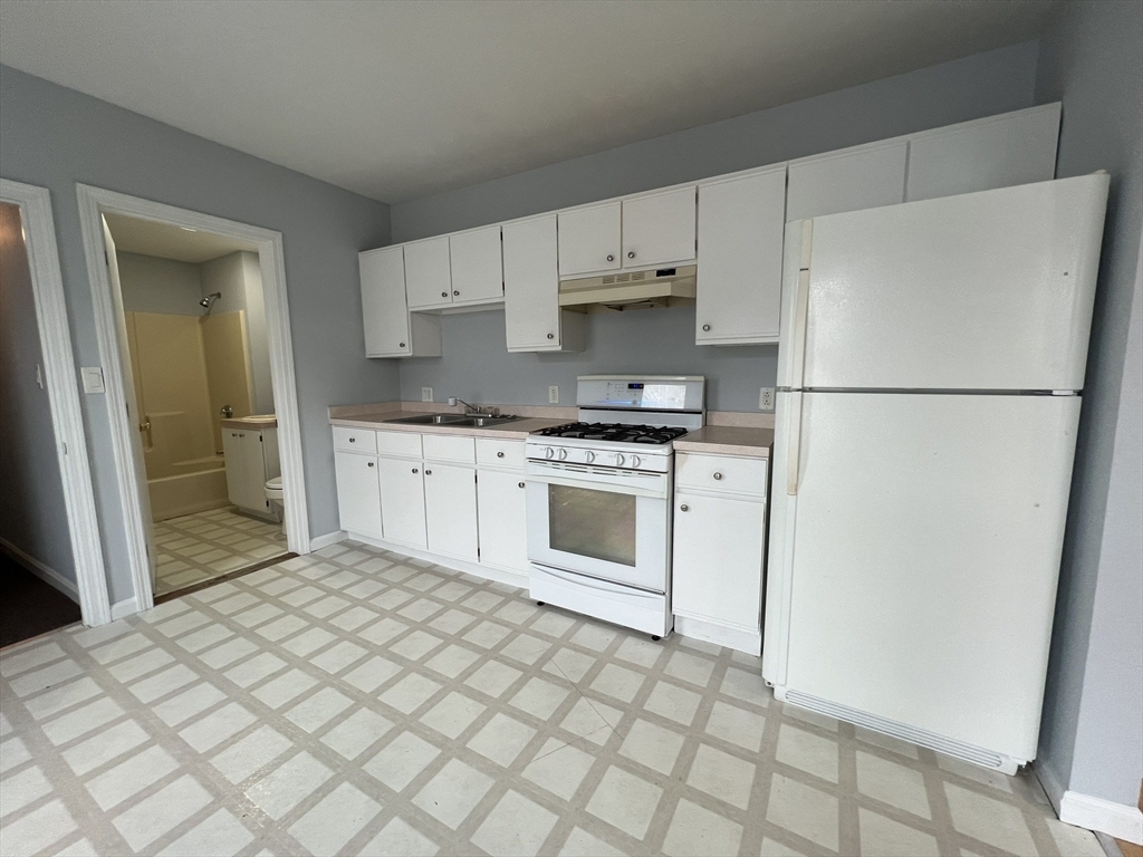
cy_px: 428
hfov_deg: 106.2
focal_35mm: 13
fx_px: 429
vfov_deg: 89.9
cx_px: 572
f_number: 1.8
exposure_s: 1/120
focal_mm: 1.57
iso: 100
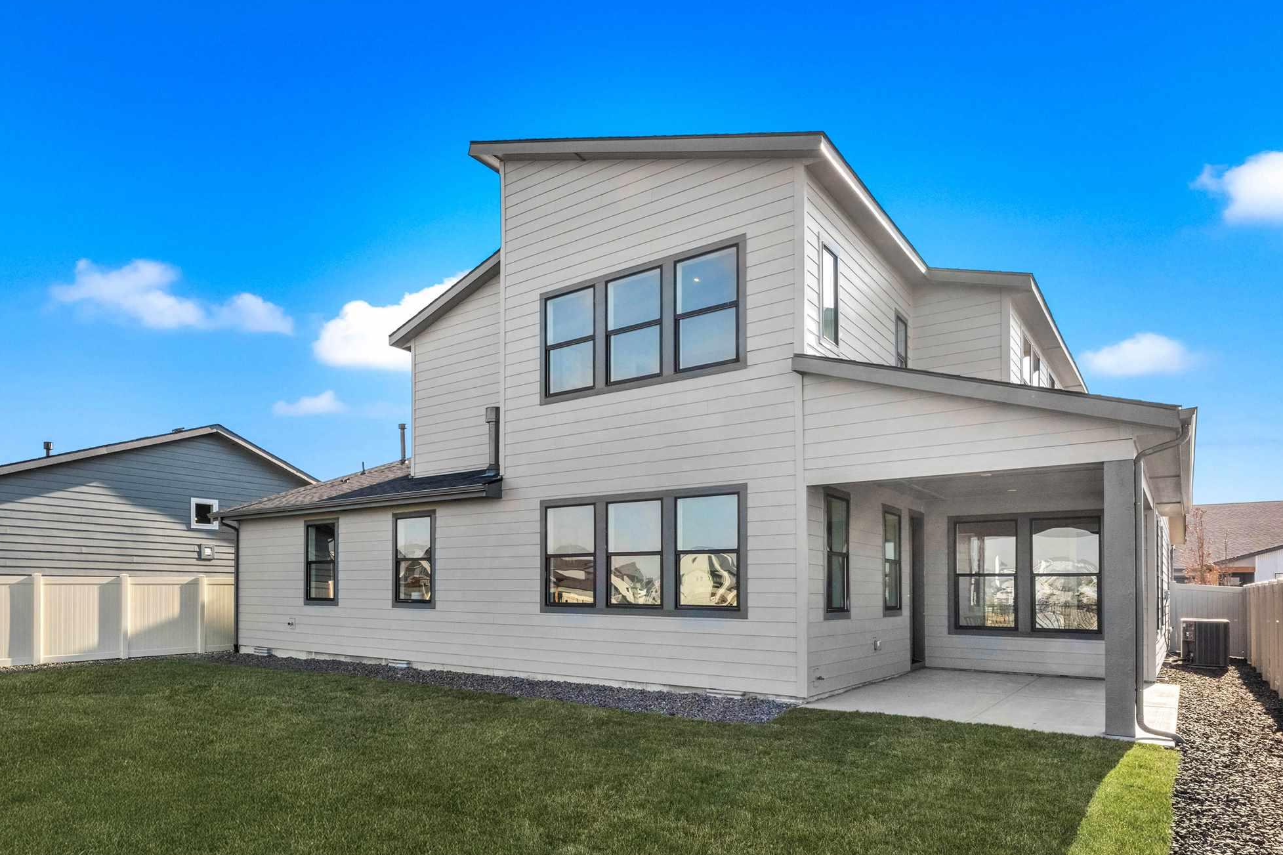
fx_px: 784
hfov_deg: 77.0
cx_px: 472
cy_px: 581
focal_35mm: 22
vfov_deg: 55.8
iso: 800
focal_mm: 14
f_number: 14
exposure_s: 1/200
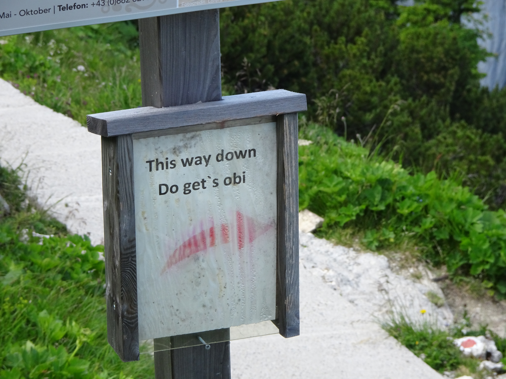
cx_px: 253
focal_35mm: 163
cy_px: 190
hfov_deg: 12.1
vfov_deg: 9.1
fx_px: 2383
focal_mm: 27.93
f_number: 5.6
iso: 160
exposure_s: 1/200
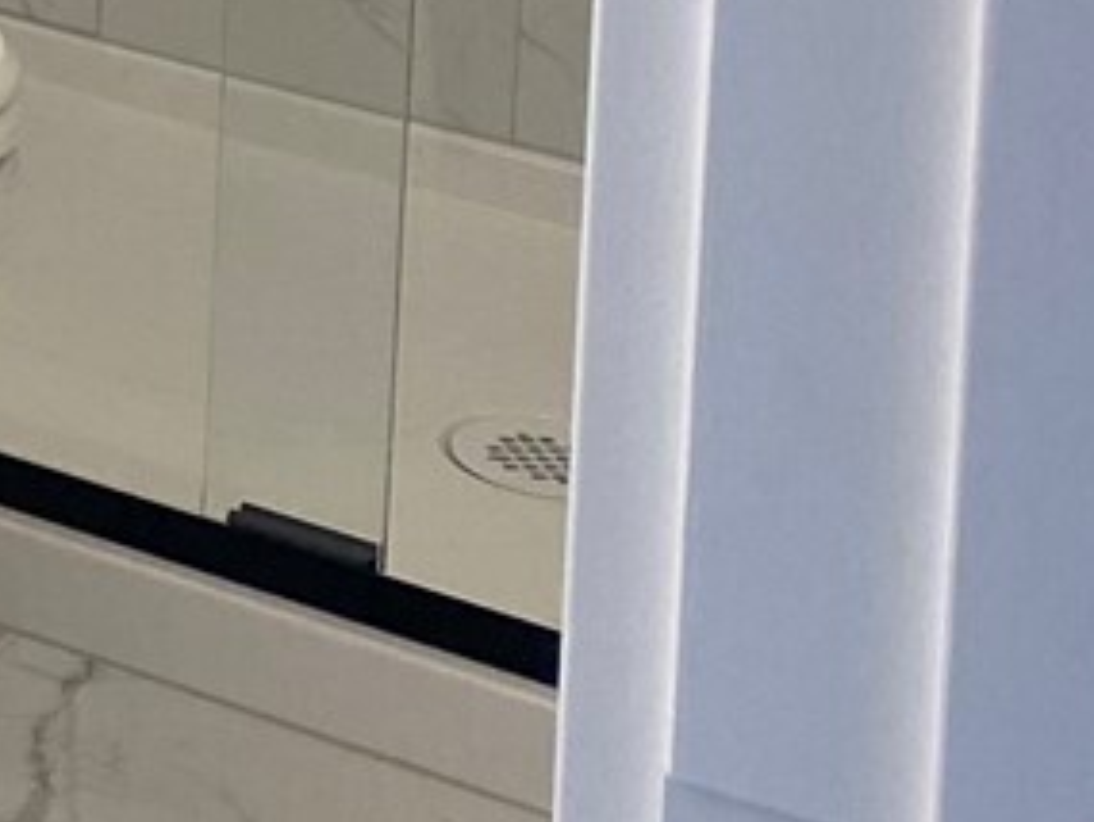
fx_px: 4616
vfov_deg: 9.3
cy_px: -1041
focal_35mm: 146
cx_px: -1382
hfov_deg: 11.5
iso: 100
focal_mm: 4.25
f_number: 1.8
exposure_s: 1/120
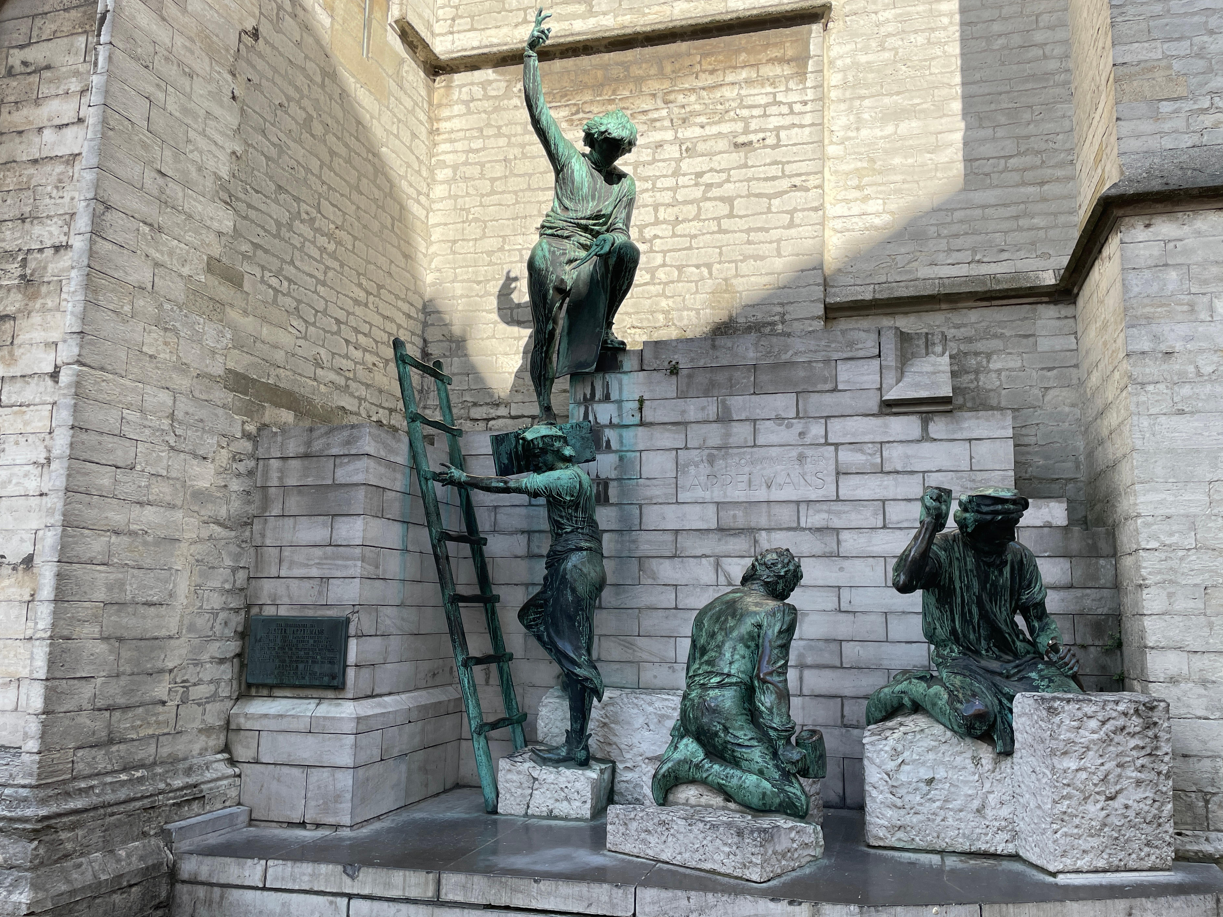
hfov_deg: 63.4
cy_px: 471
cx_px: 626
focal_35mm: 28
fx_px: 989
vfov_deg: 49.7
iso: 32
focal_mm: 4.2
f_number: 1.6
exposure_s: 1/1103
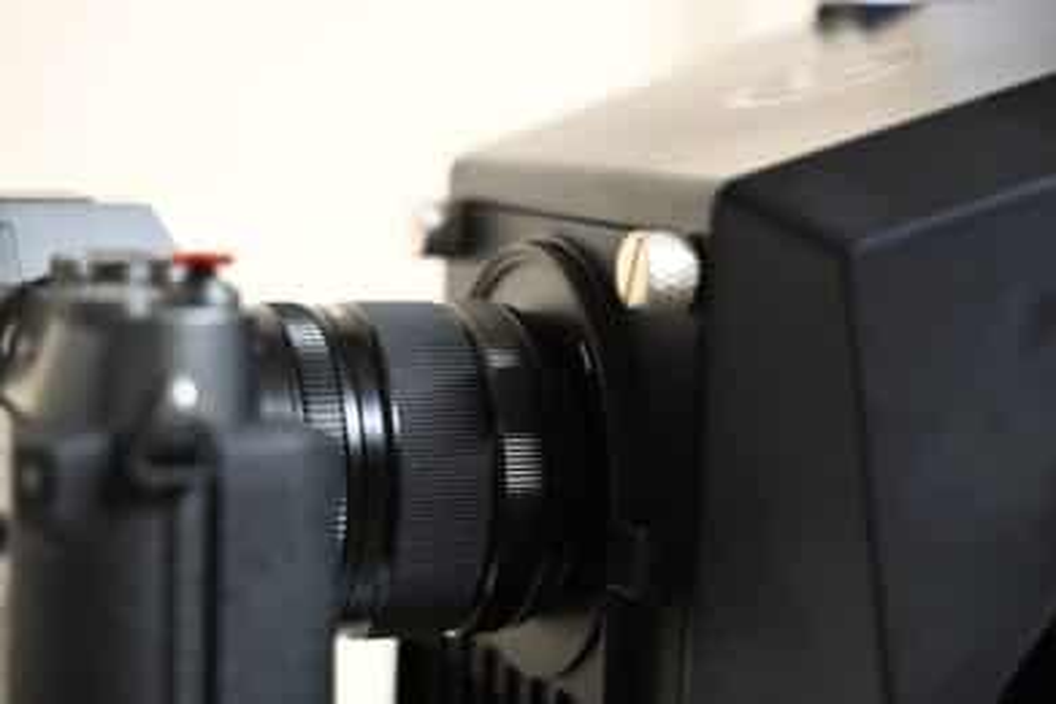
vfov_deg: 18.2
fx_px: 2200
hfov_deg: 27.0
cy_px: 352
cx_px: 528
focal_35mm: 75
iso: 4500
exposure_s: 1/80
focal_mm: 75
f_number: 3.5
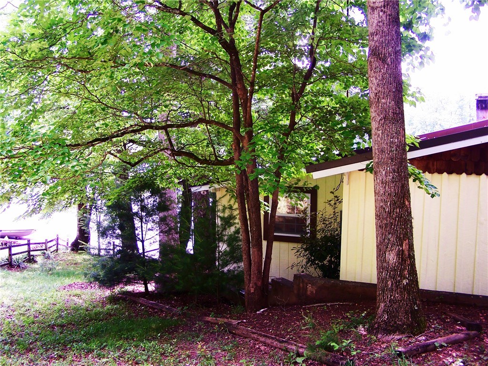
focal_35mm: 38
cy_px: 183
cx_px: 244
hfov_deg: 49.0
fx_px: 536
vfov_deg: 37.7
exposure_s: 1/80
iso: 80
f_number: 2.8
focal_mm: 6.3
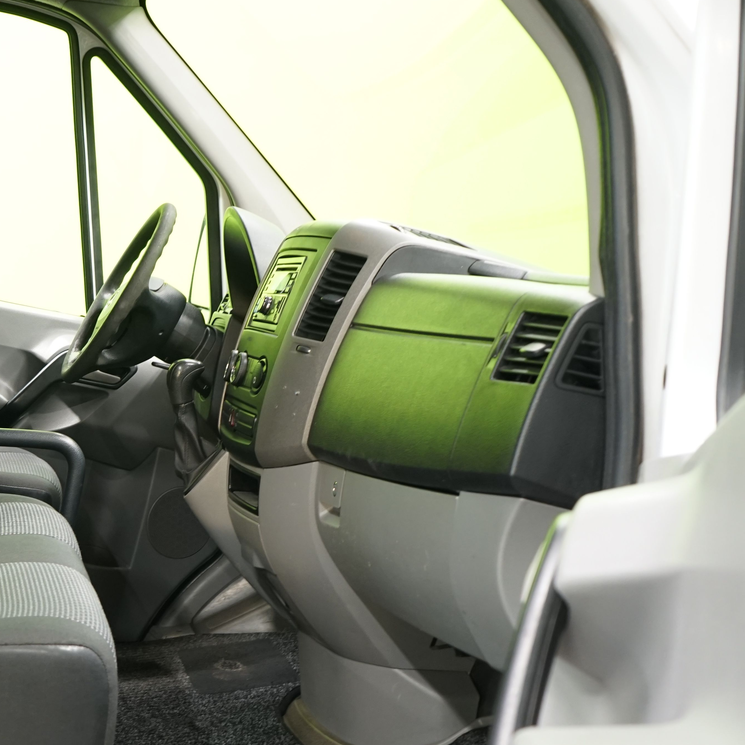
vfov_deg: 32.0
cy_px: 492
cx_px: -1
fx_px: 1291
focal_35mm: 53
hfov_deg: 30.0
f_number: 5.6
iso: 800
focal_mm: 28
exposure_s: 1/8
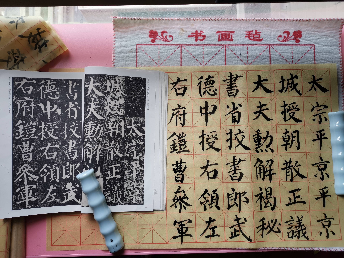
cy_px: 129
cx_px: 172
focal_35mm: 27
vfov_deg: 51.4
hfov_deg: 65.3
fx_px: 268
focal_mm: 5.58
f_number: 1.8
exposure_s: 1/138
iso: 50
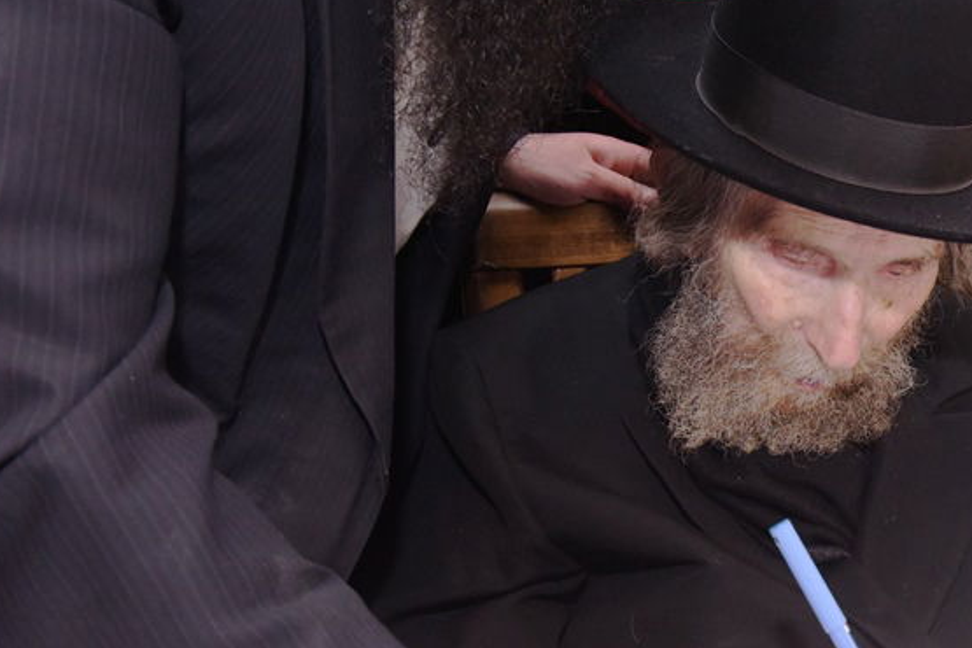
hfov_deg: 32.3
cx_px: 872
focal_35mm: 59
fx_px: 1593
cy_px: 407
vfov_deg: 22.9
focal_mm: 32
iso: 2000
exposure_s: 1/125
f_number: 6.3
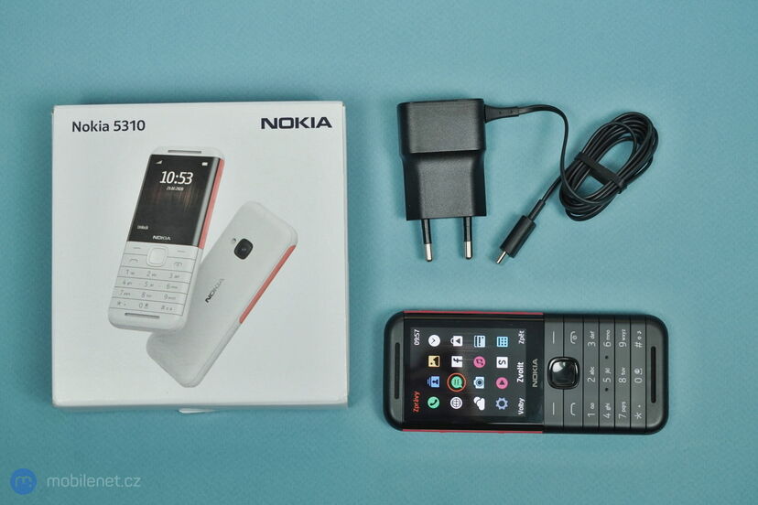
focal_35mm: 57
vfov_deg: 23.8
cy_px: 252
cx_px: 379
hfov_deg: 35.1
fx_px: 1200
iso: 1000
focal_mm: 57
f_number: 7.1
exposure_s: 1/125
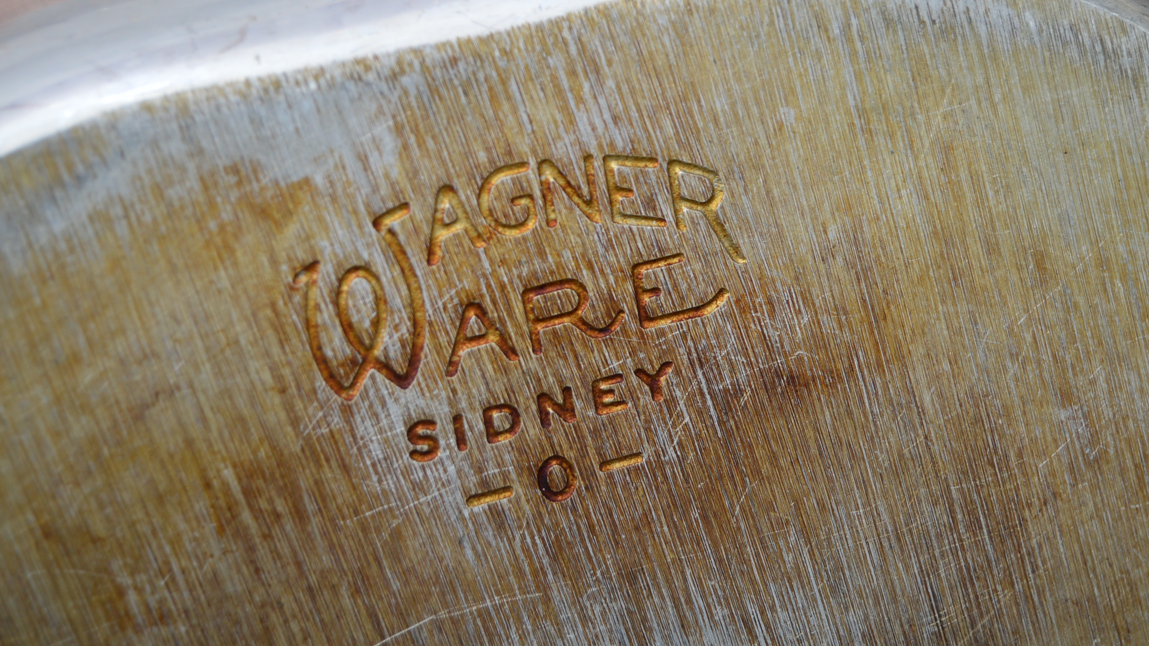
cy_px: 309
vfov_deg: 14.6
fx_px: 2529
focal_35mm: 83
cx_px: 573
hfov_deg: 25.6
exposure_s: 1/200
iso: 200
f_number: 5.3
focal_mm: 46
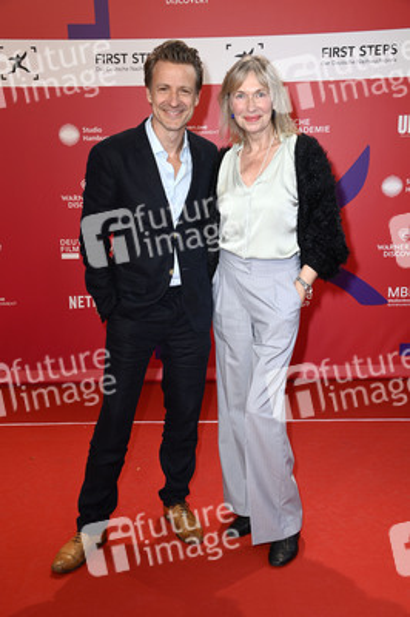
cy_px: 308
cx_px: 205
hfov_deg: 29.8
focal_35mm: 45
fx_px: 770
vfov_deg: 43.6
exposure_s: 1/250
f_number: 6.3
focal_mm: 45
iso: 640
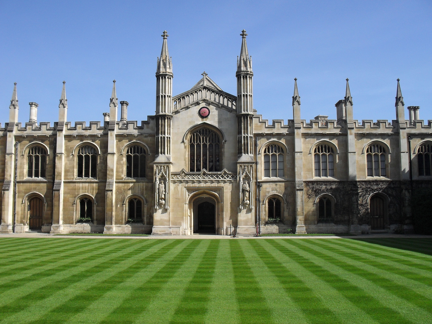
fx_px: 437
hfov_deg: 52.6
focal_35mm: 35
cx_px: 216
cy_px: 162
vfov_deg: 40.7
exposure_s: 1/250
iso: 100
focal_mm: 6.3
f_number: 8.4
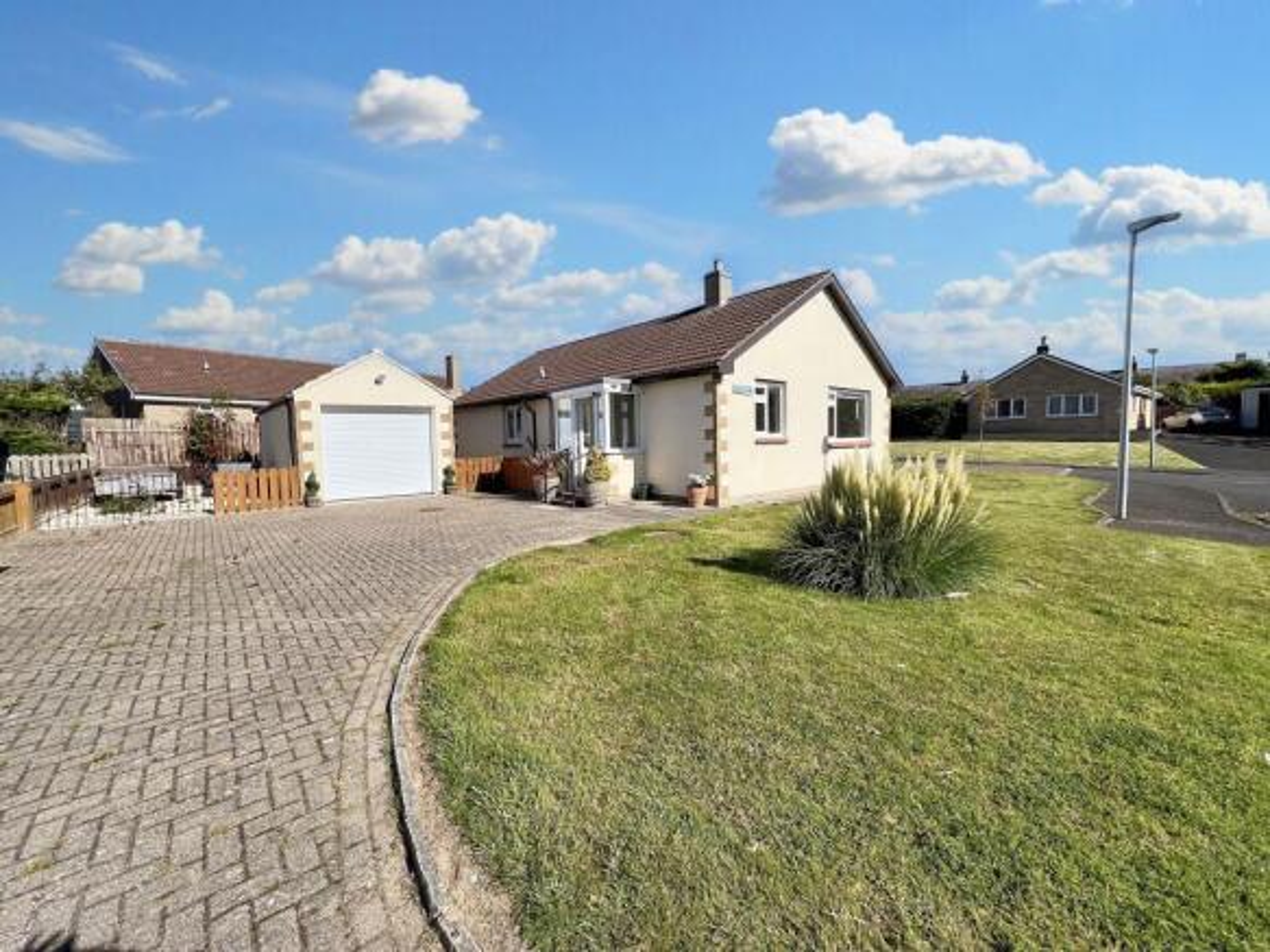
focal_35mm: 13
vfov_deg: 89.9
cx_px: 635
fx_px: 477
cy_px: 476
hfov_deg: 106.2
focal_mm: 1.6
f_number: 1.8
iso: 32
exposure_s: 1/2481
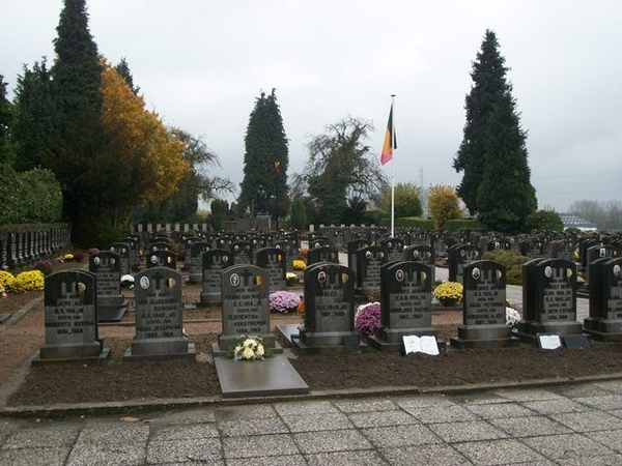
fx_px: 719
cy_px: 233
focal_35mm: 40
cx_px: 311
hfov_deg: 46.8
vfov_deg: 36.0
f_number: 3.2
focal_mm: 7.1
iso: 119
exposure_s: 1/160
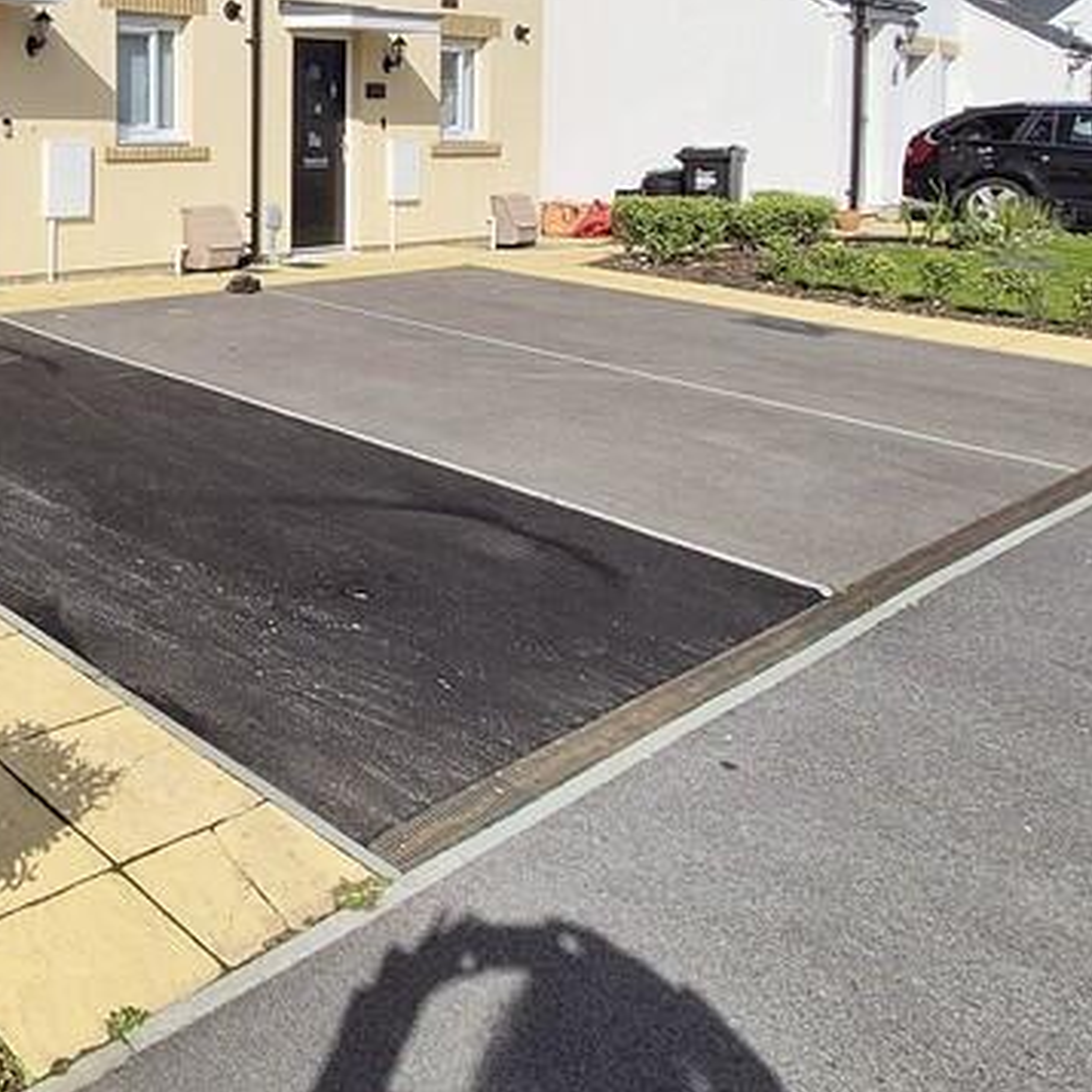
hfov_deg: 41.1
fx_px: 1178
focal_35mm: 33
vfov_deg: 47.1
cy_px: 220
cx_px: -76
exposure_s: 1/3400
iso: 50
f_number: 2.2
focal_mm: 1.7
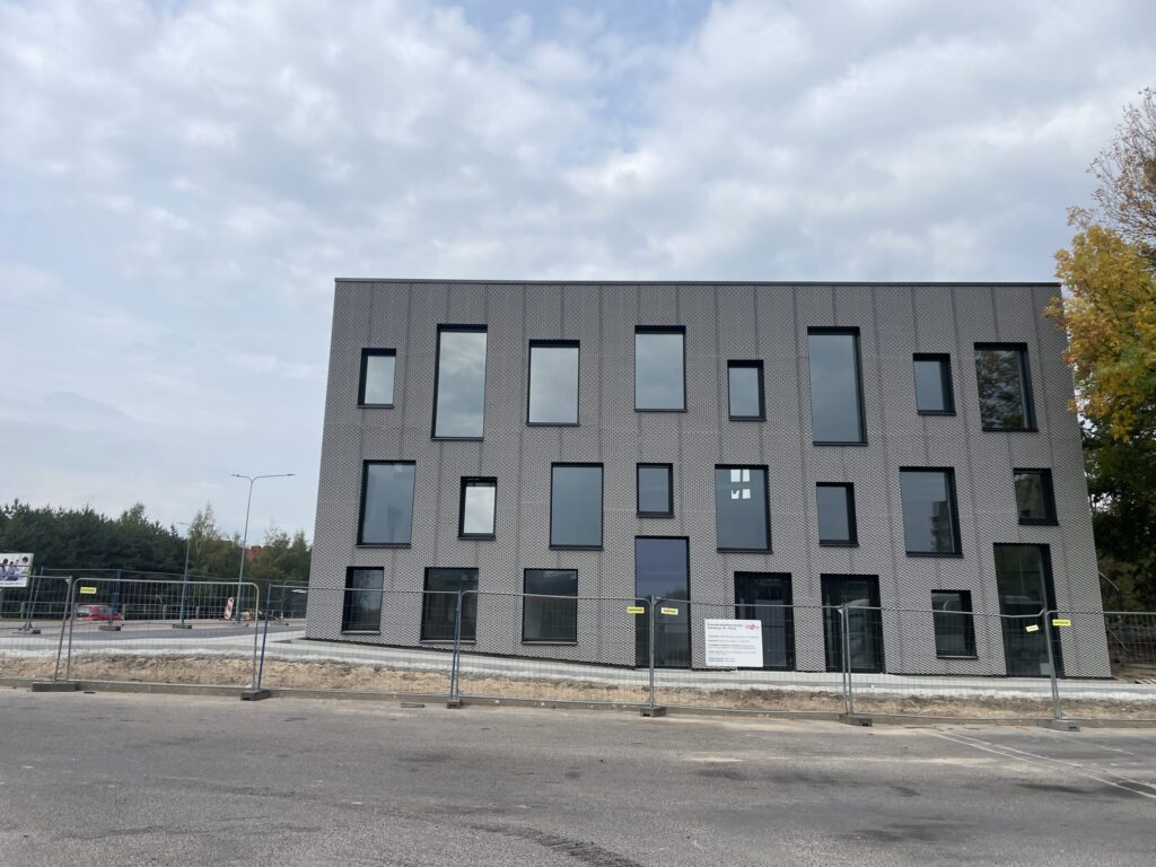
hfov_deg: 67.3
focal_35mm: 26
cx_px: 578
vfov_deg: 53.1
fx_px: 868
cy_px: 434
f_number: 1.6
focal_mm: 4.2
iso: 32
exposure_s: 1/3040
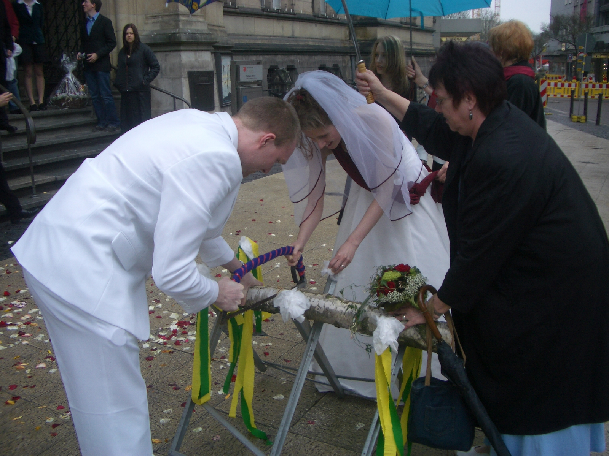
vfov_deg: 40.7
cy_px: 228
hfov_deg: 52.6
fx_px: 616
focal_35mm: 35
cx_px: 304
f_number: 2.6
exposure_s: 1/160
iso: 50
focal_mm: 5.8
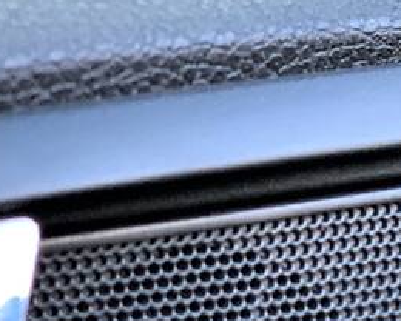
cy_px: 383
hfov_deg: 12.1
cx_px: 473
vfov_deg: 9.8
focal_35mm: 156
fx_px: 1851
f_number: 2.4
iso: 320
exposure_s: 1/60
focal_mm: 6
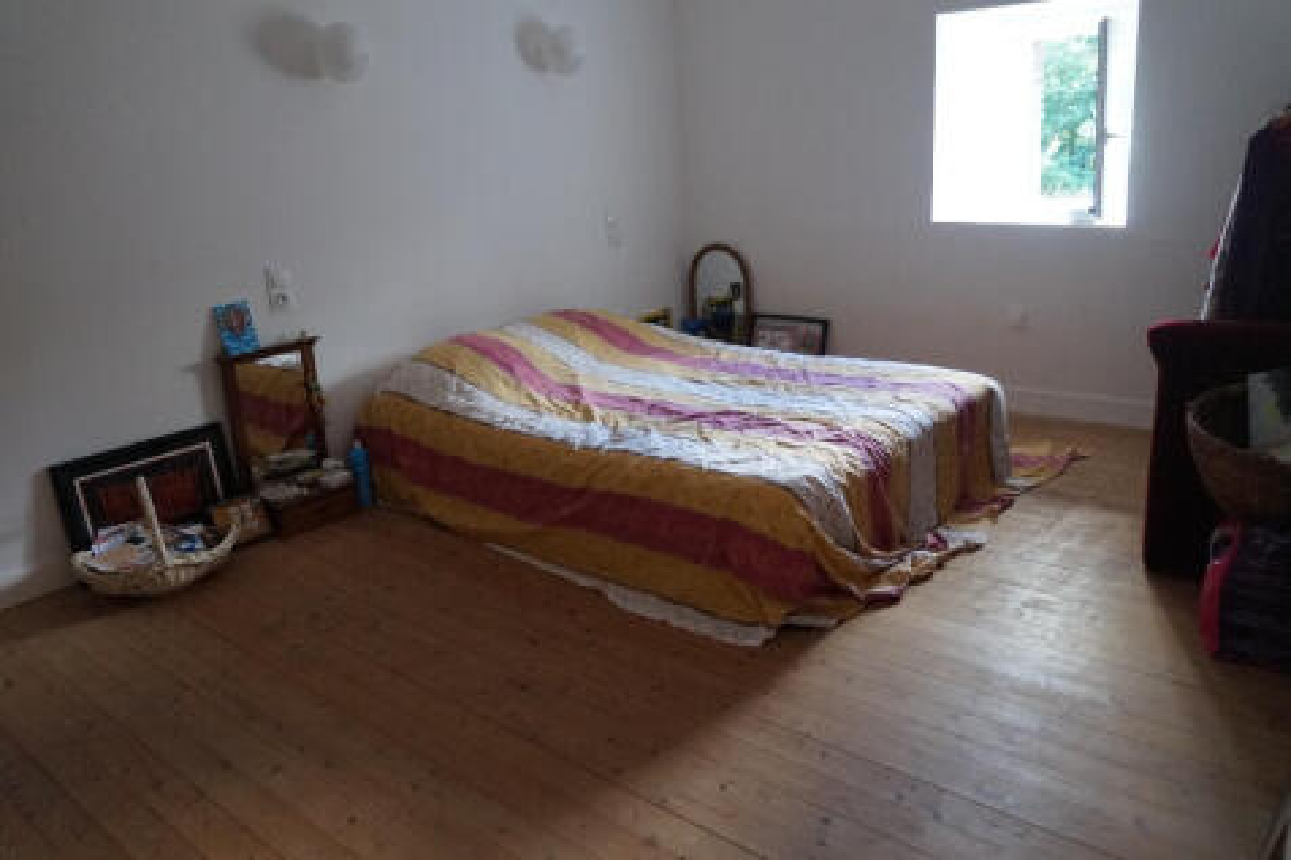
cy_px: 430
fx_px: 968
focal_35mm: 27
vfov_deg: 47.9
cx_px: 646
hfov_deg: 67.4
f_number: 3.5
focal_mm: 18
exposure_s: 1/160
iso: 2000
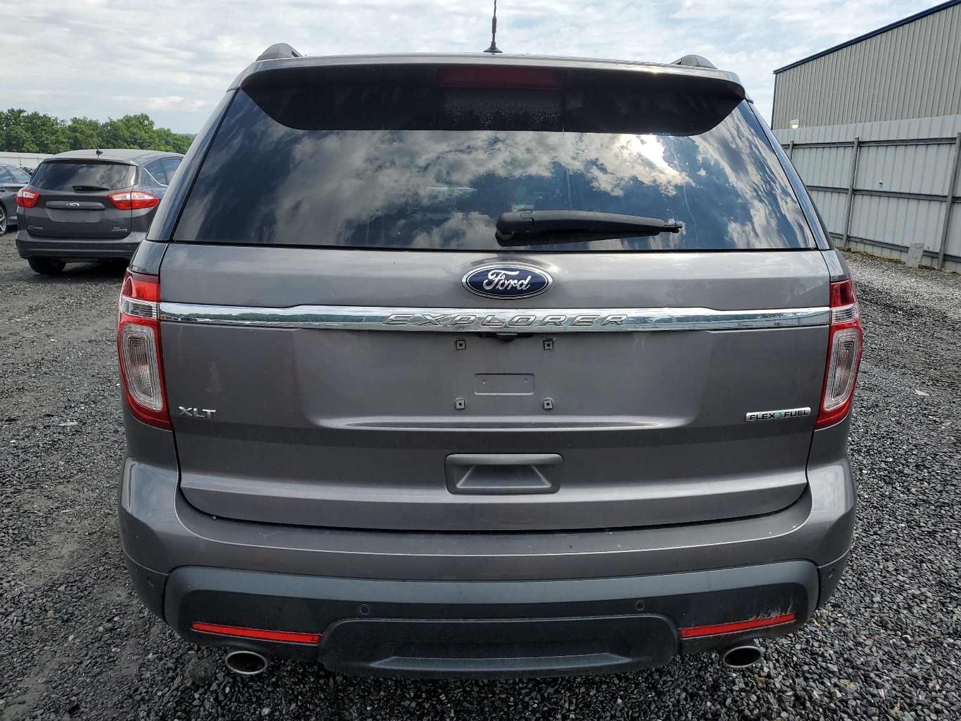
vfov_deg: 51.4
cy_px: 356
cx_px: 496
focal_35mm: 27
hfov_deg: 65.3
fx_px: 750
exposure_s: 1/2500
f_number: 1.5
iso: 50
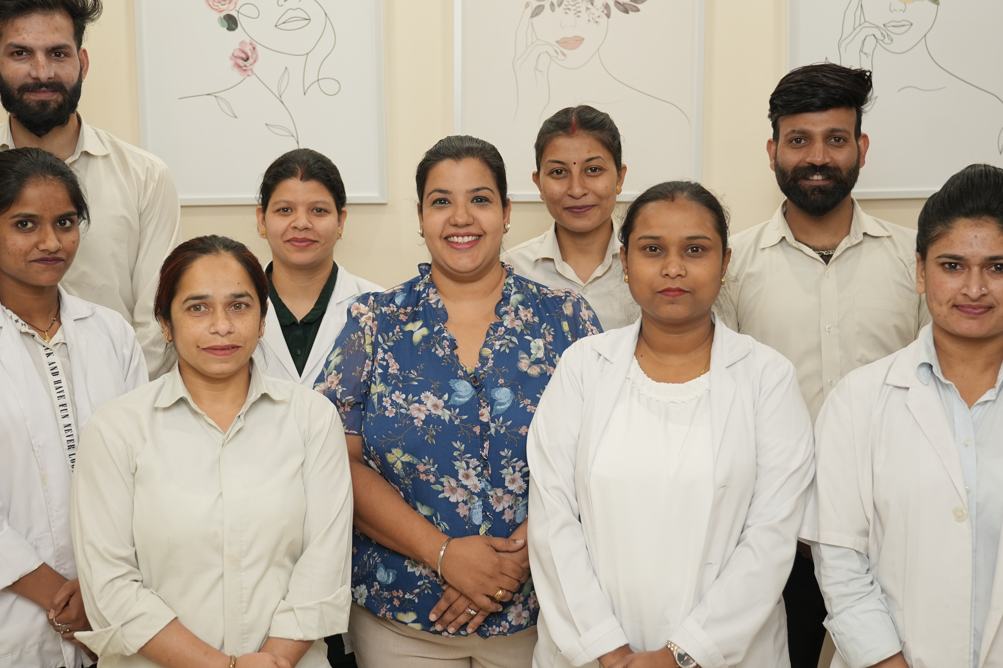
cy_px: 298
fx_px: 1170
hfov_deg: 46.4
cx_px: 465
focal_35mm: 42
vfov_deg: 31.9
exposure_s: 1/100
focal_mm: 31
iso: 320
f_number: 2.8
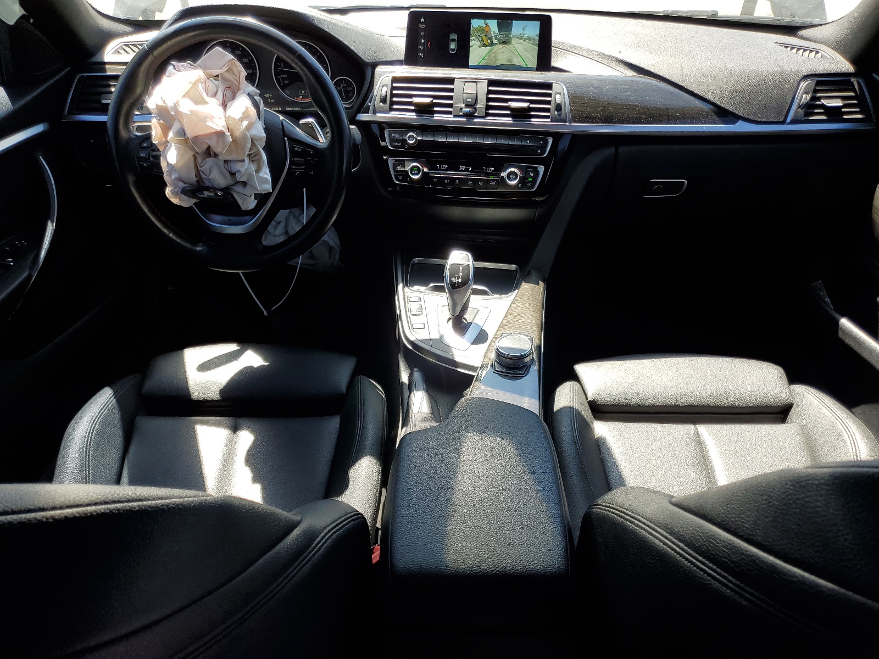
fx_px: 660
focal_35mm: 26
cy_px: 330
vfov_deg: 53.1
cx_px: 440
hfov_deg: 67.3
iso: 50
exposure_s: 1/333
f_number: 1.5
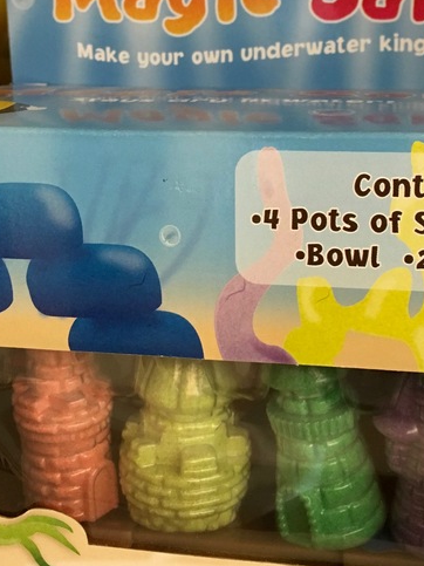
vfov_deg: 33.9
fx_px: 915
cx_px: 230
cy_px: 165
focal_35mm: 56
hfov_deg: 26.1
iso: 160
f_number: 2.2
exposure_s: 1/33
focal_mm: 4.15
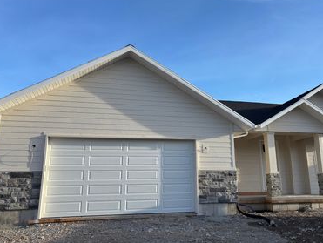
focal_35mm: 35
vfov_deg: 40.6
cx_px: 194
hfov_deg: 52.2
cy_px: 101
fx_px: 327
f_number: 1.6
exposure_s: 1/1567
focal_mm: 5.96
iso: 50
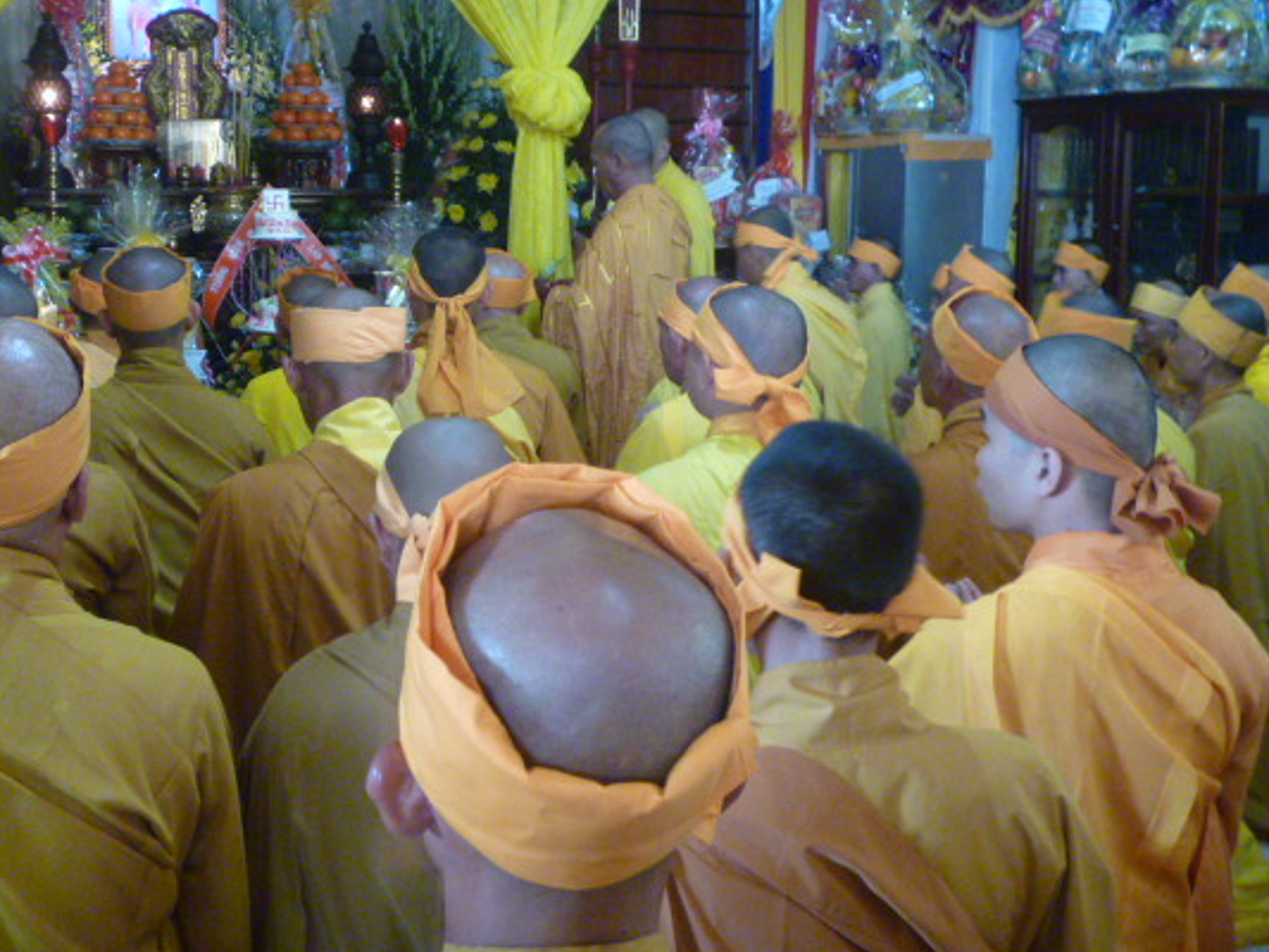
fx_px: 1540
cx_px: 517
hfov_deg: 44.6
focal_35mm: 42
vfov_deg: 34.3
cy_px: 405
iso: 400
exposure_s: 1/8
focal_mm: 6.3
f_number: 3.5
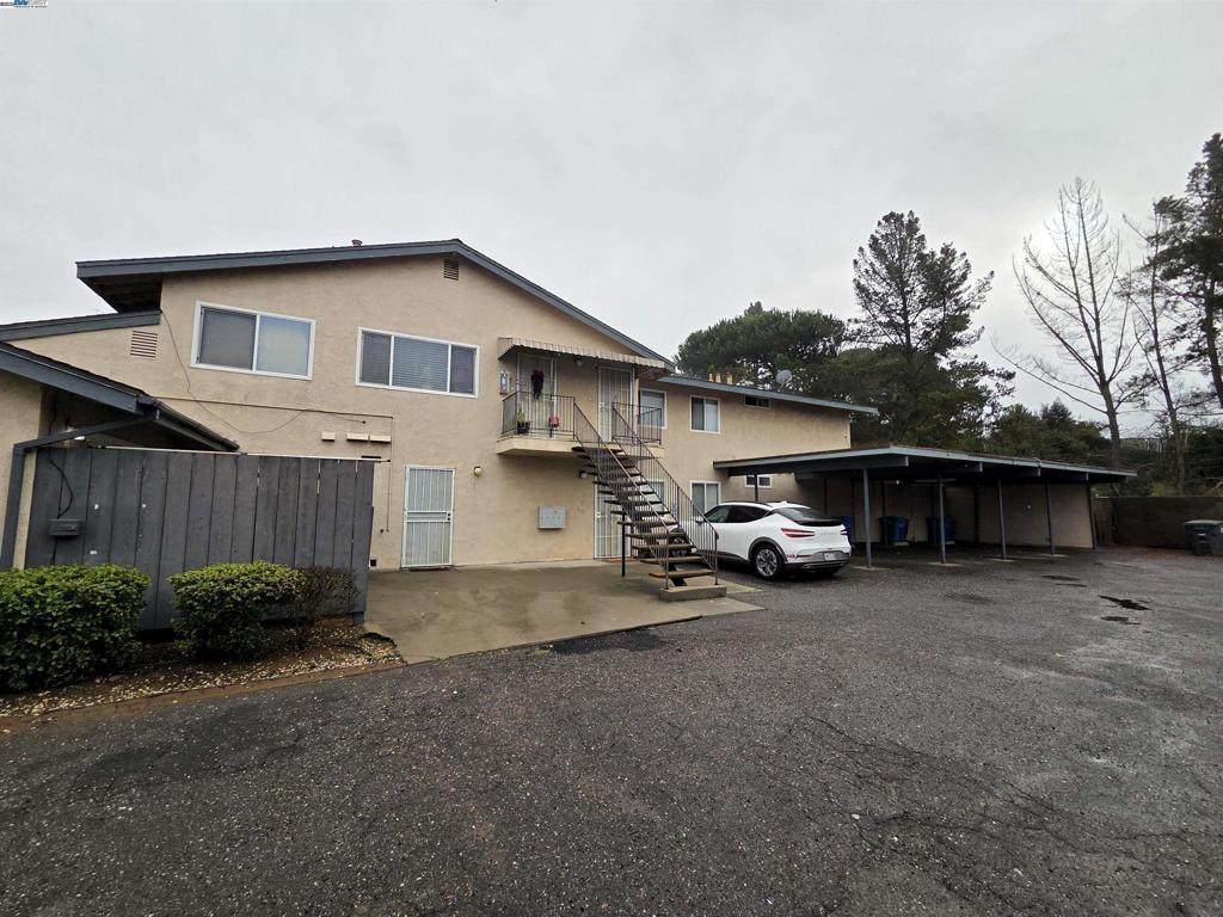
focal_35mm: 13
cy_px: 458
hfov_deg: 106.2
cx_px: 612
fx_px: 459
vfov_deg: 89.9
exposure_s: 1/2000
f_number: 2.2
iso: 80
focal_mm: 2.2
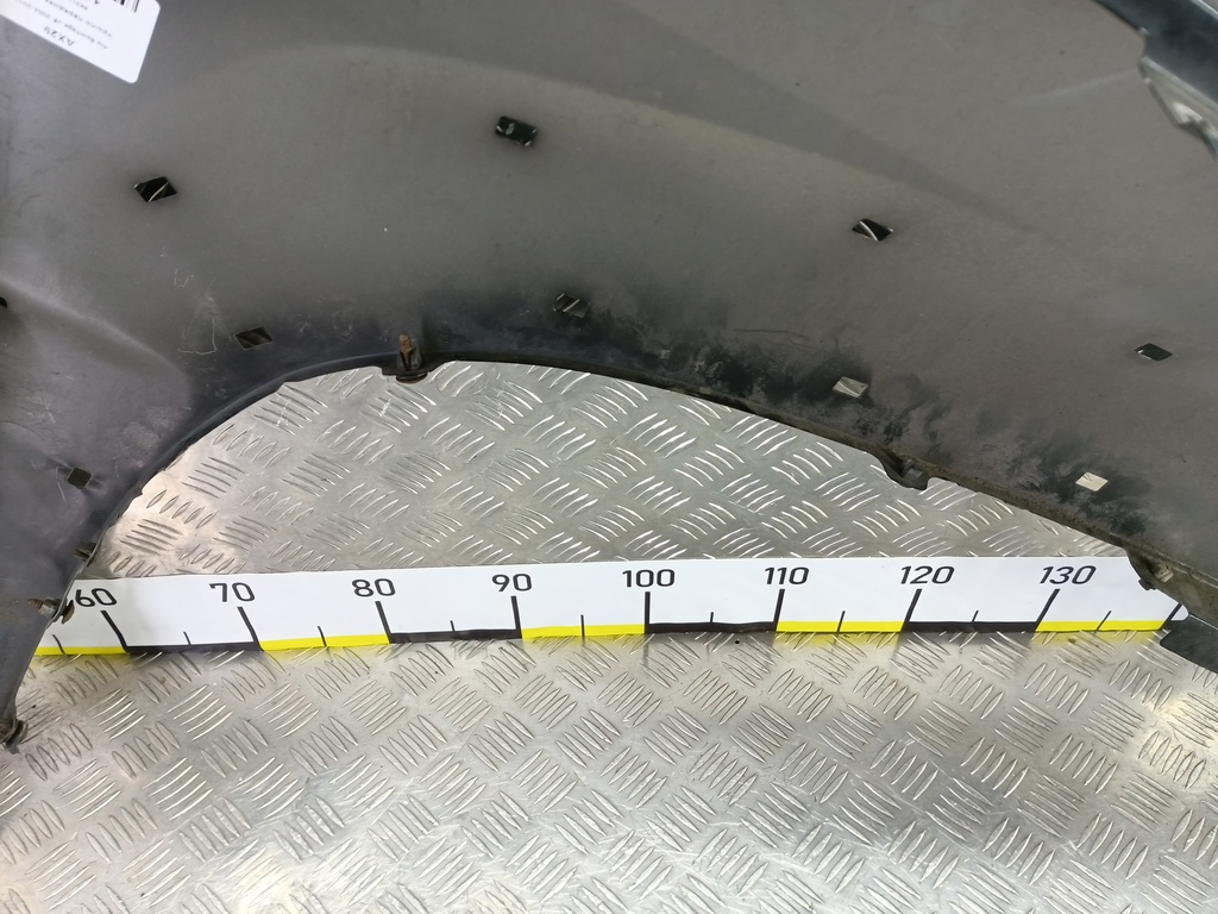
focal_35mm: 23
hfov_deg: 73.9
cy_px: 457
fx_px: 809
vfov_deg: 58.9
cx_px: 609
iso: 243
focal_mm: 4.11
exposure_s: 1/50
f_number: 1.6
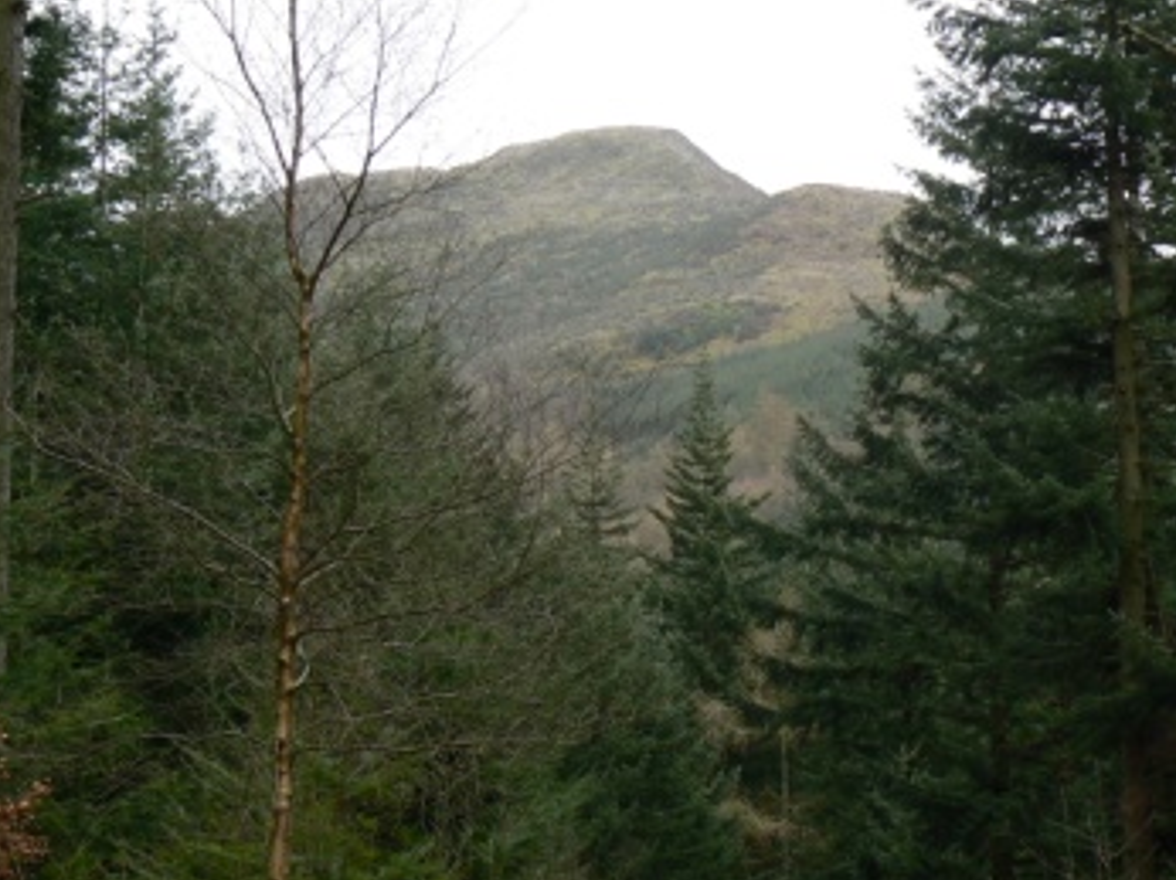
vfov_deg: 18.4
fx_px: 2716
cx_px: 690
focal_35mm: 80
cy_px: 432
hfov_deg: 24.4
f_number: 5
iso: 80
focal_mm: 10.7
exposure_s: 1/125
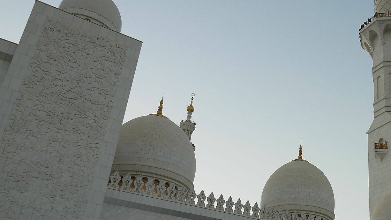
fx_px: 436
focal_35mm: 42
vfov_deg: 28.1
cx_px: 348
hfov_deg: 44.3
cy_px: 154
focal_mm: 9
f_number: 2.5
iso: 200
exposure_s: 1/250
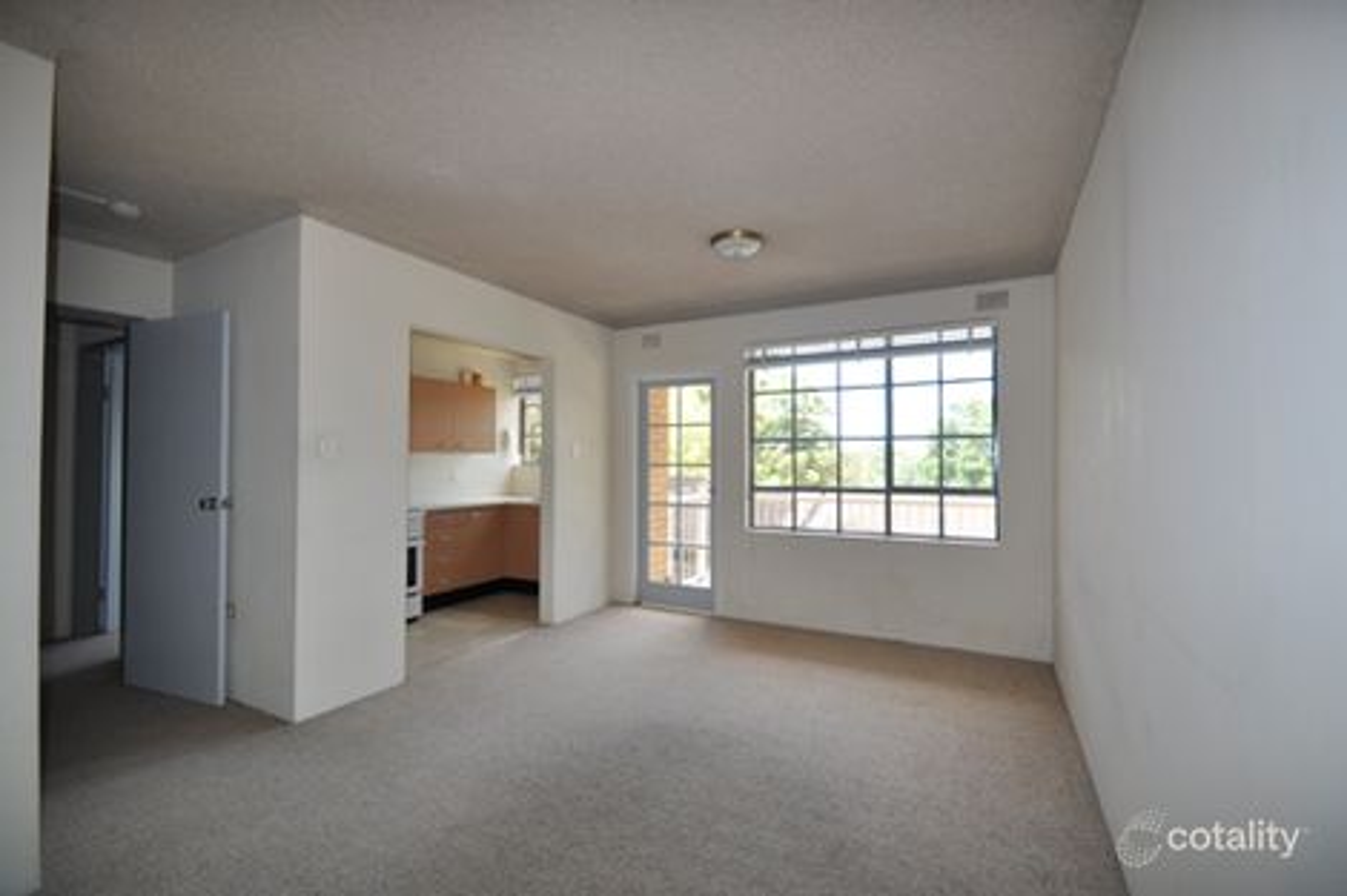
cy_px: 448
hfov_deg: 100.4
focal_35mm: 15
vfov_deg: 77.3
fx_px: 561
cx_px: 674
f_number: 3.5
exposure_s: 1/200
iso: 220
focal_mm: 10
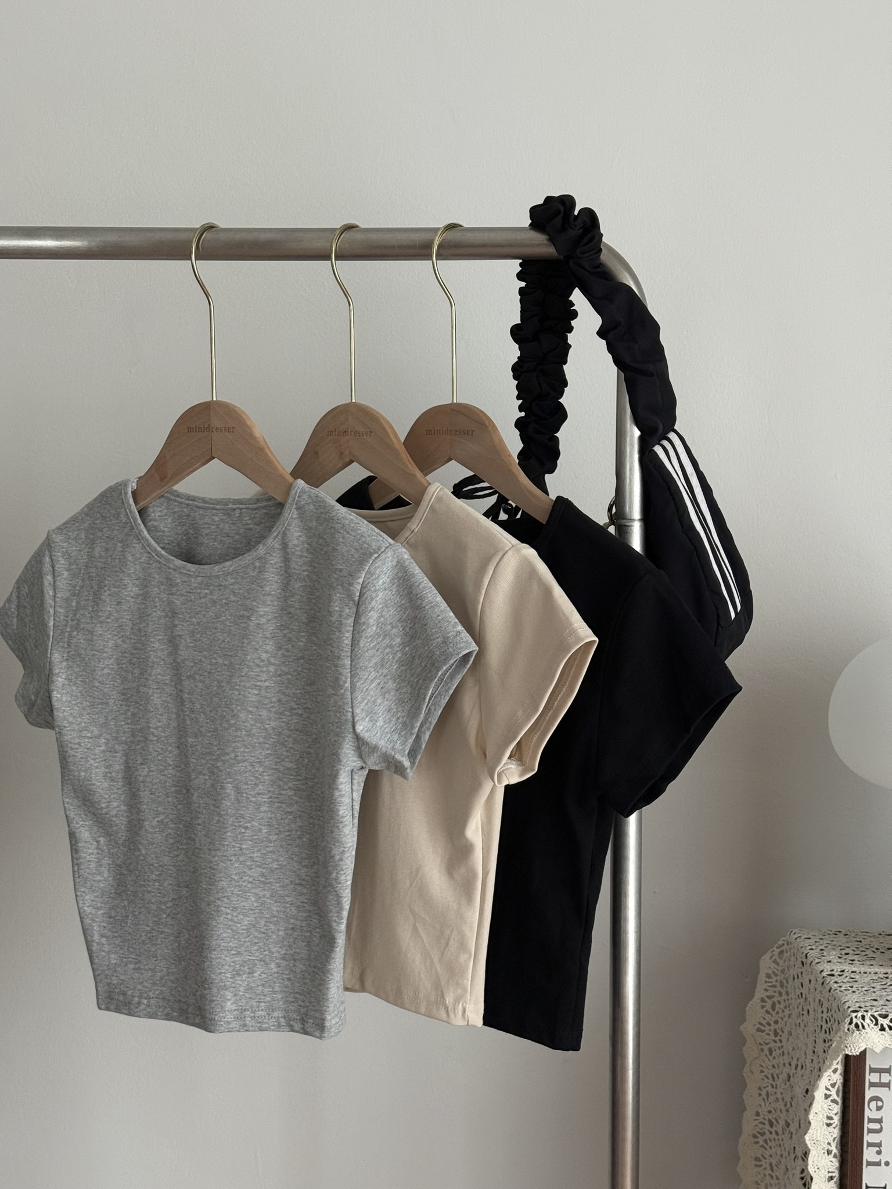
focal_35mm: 48
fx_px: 1649
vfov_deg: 39.7
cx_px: 446
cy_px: 594
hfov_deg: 30.3
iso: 100
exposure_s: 1/84
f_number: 1.78
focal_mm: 6.76
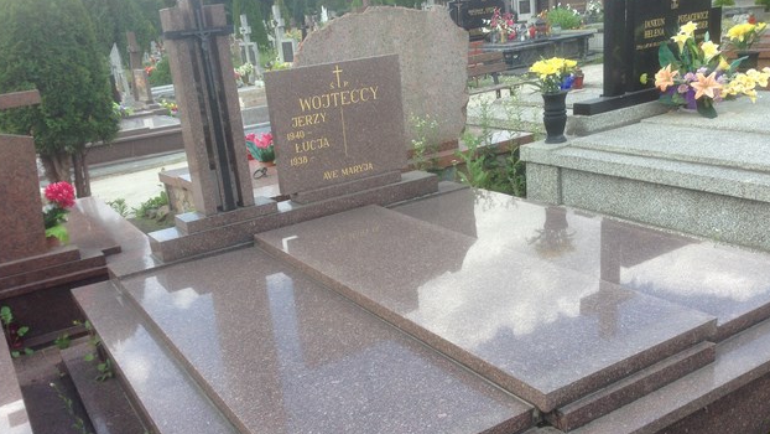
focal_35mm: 37
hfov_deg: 54.0
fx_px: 756
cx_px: 383
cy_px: 260
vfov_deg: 31.9
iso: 50
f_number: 2.4
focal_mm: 4.12
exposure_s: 1/417
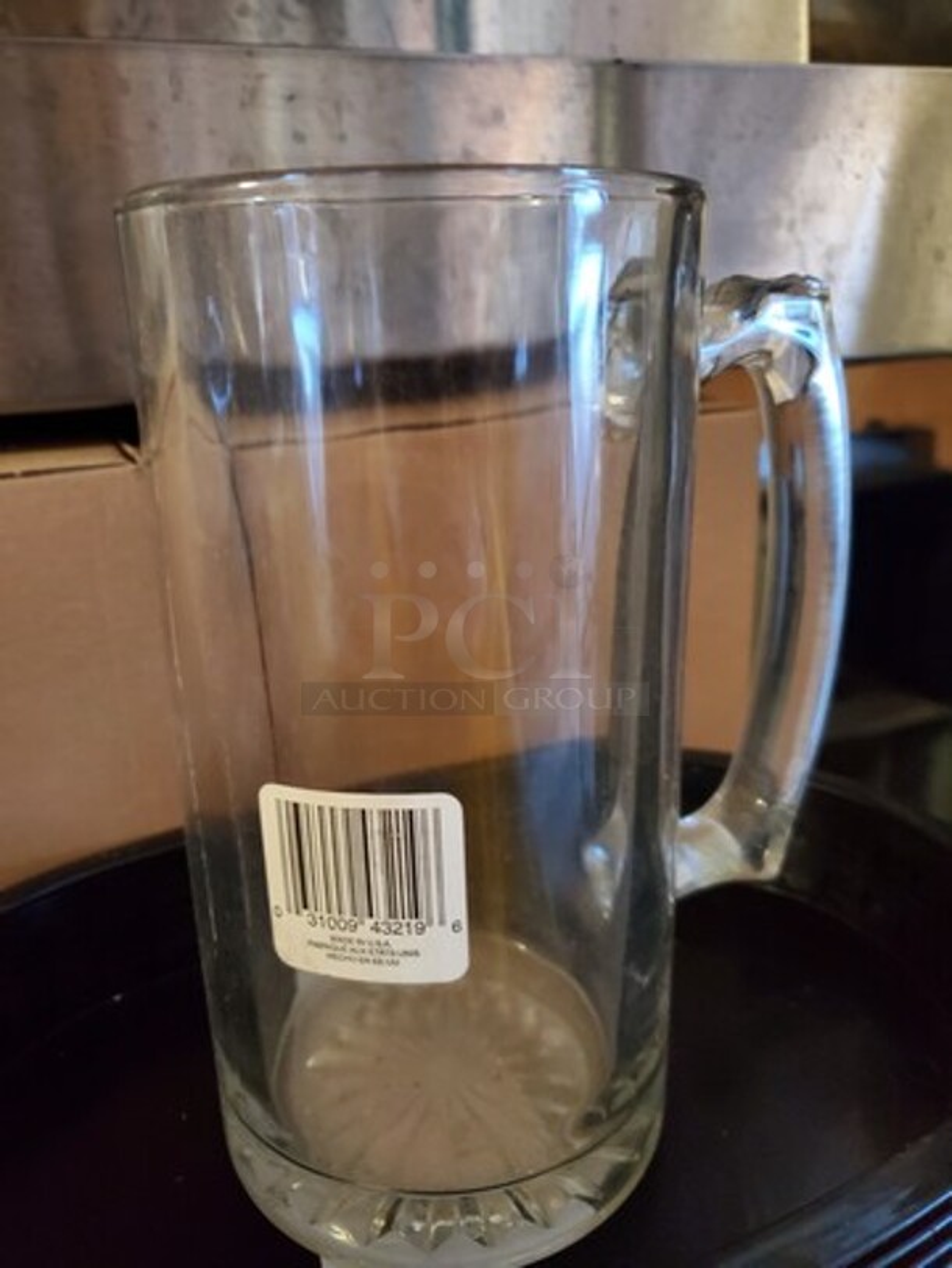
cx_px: 476
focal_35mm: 26
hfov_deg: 53.1
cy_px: 634
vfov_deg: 67.3
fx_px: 953
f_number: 1.5
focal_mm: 4.3
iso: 640
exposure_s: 1/24
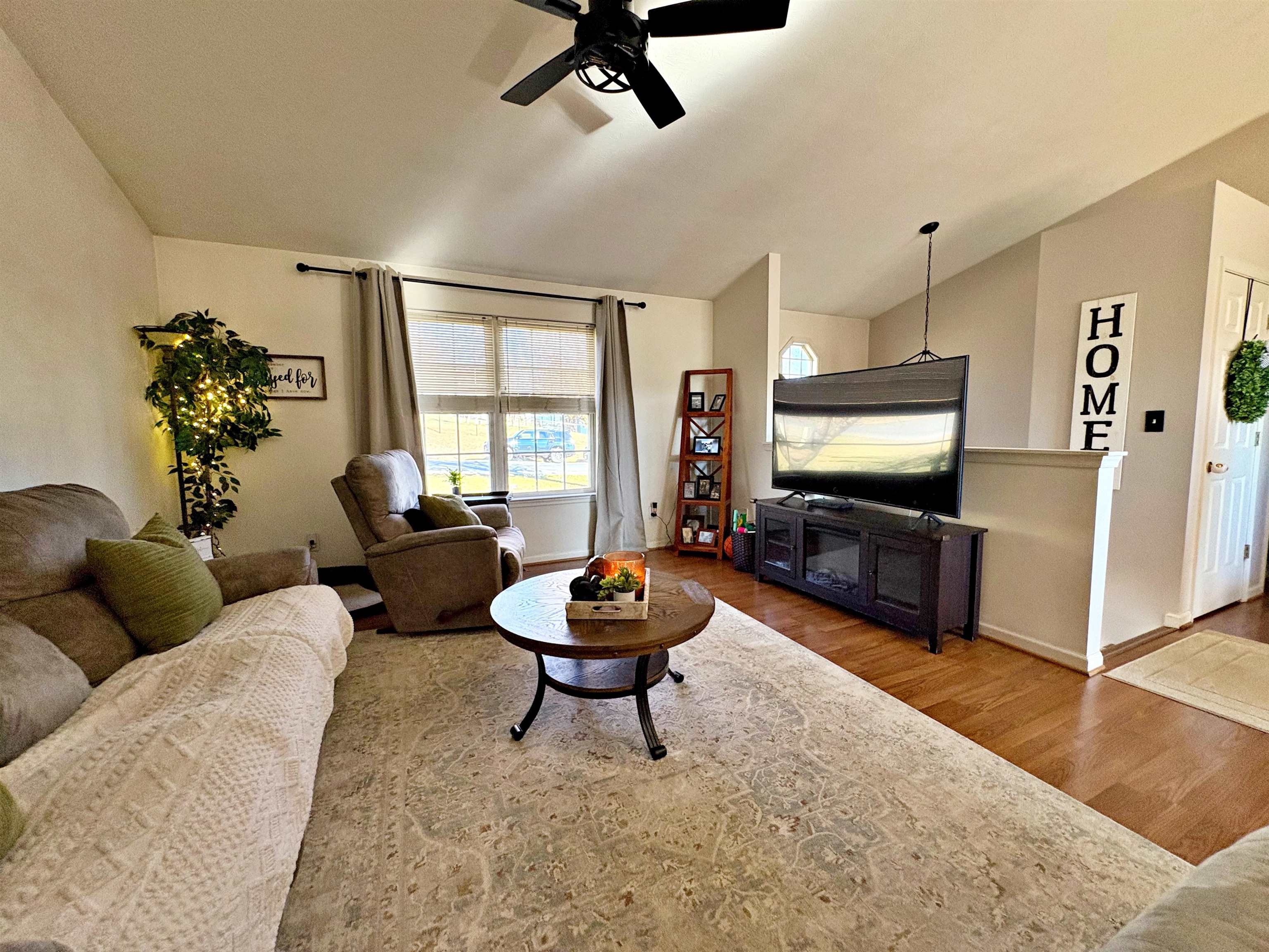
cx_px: 634
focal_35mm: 14
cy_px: 476
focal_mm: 2.22
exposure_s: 1/120
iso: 400
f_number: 2.2
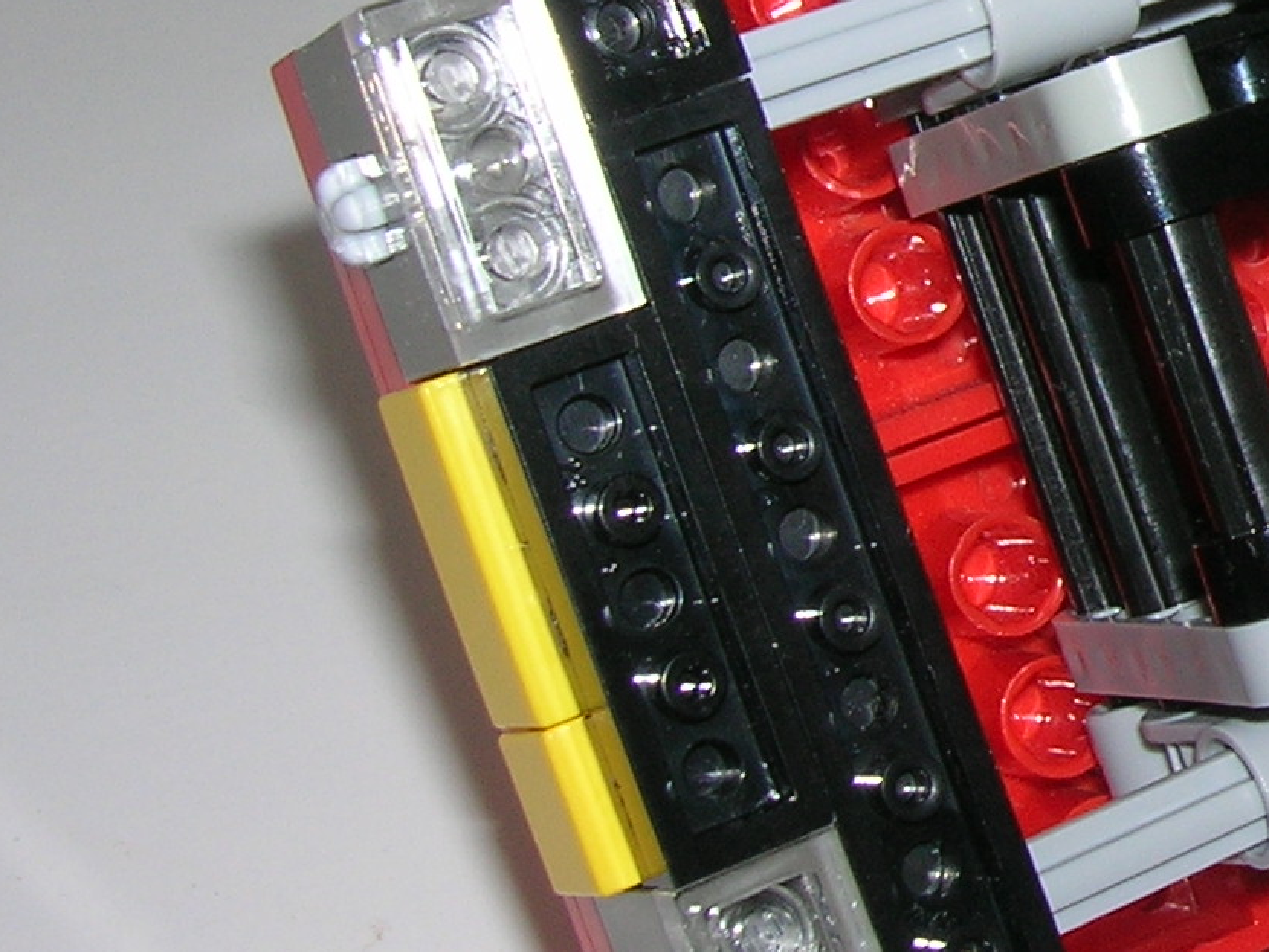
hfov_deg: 17.0
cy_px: 198
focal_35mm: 106
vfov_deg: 13.9
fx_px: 3888
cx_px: 1849
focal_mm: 5.7
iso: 50
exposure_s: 1/60.1
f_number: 4.9
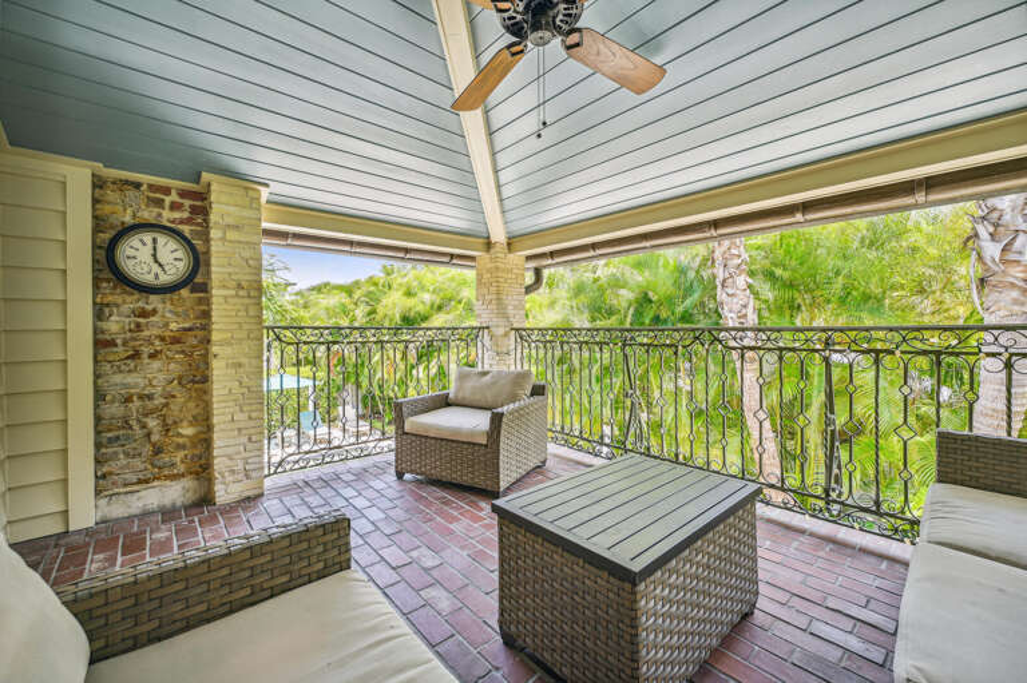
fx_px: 399
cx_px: 514
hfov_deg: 104.3
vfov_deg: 81.1
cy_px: 342
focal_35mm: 14
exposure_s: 1/200
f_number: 8
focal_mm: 14
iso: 100
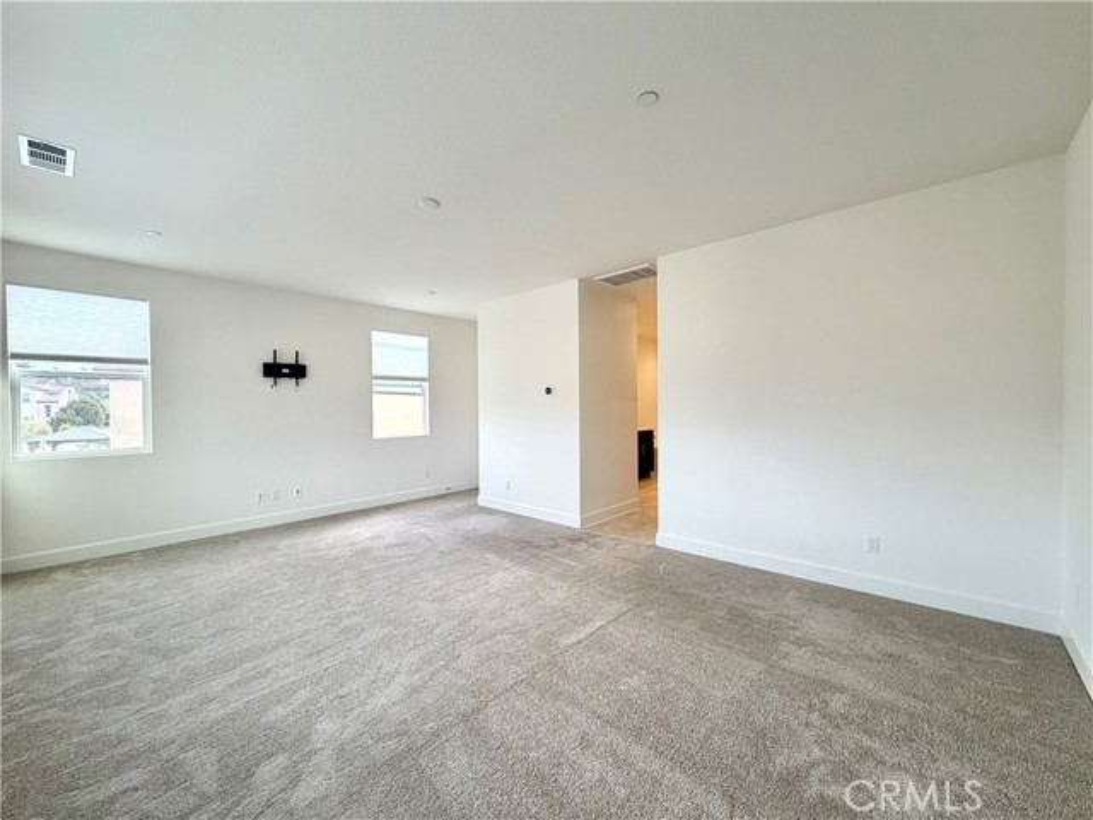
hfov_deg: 102.1
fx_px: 442
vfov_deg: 85.7
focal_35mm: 14
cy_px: 410
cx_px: 546
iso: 64
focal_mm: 2.22
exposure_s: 1/120
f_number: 2.2
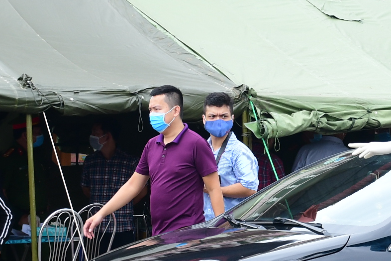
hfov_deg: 11.9
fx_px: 1846
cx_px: 406
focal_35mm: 170
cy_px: 109
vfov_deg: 8.1
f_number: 6.3
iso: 320
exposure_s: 1/200
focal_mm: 32
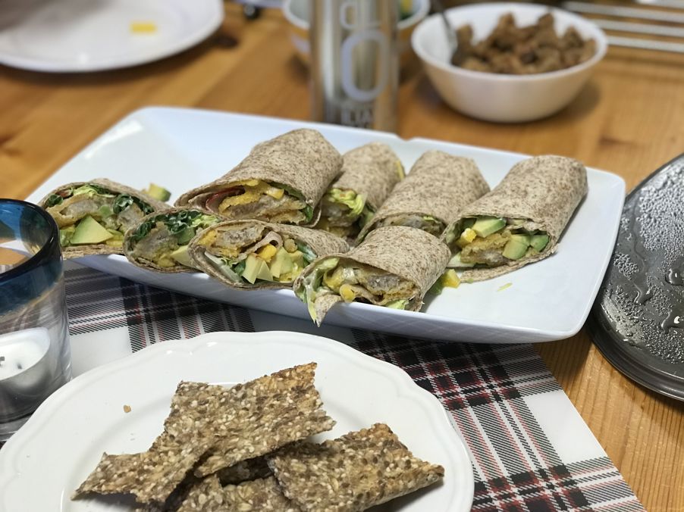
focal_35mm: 57
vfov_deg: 25.6
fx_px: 1126
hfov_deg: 33.8
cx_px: 342
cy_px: 256
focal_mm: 6.6
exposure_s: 1/50
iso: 100
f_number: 2.8
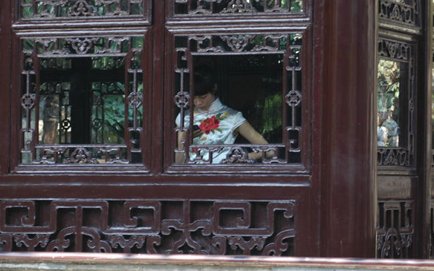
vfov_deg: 6.3
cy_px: 160
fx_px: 2472
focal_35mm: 209
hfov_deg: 10.0
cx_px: 242
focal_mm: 100
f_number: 7.1
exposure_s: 1/40
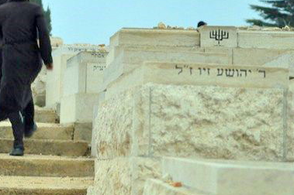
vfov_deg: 7.9
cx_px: 17
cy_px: 39
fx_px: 1420
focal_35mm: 174
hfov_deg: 11.7
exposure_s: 1/100
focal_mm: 55
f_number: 2.8
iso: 500
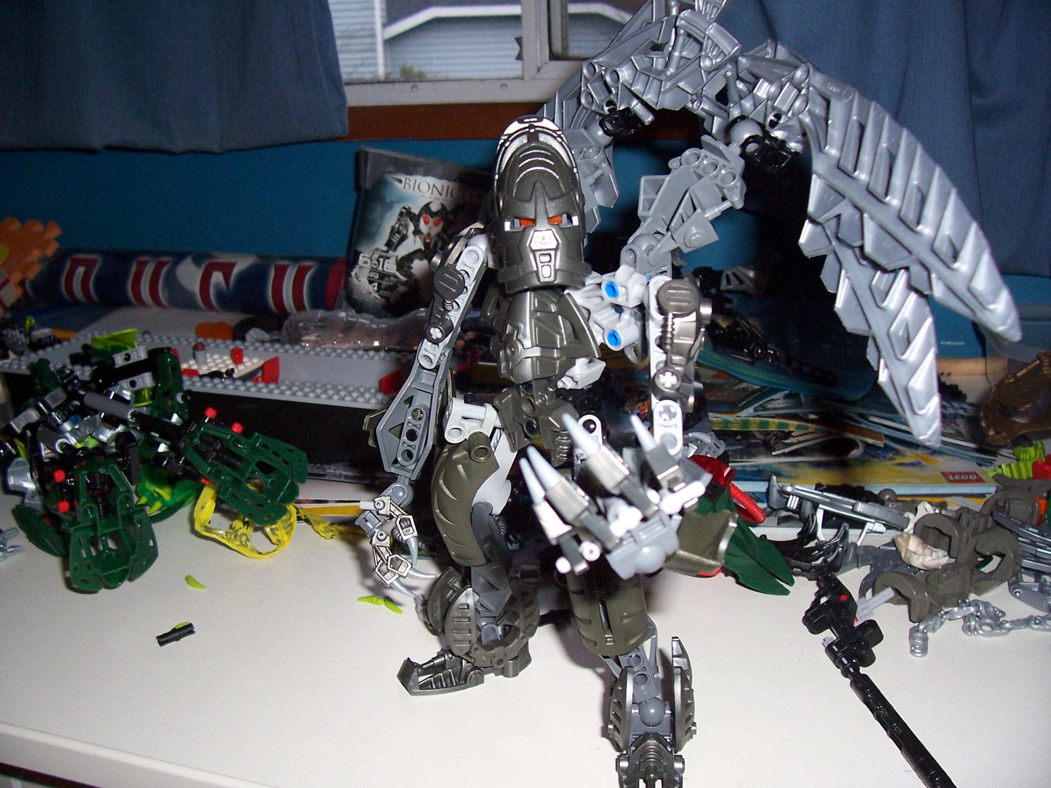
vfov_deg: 41.8
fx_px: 1032
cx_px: 526
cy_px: 394
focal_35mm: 34
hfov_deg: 54.0
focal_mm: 5.6
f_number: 2.7
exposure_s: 1/60
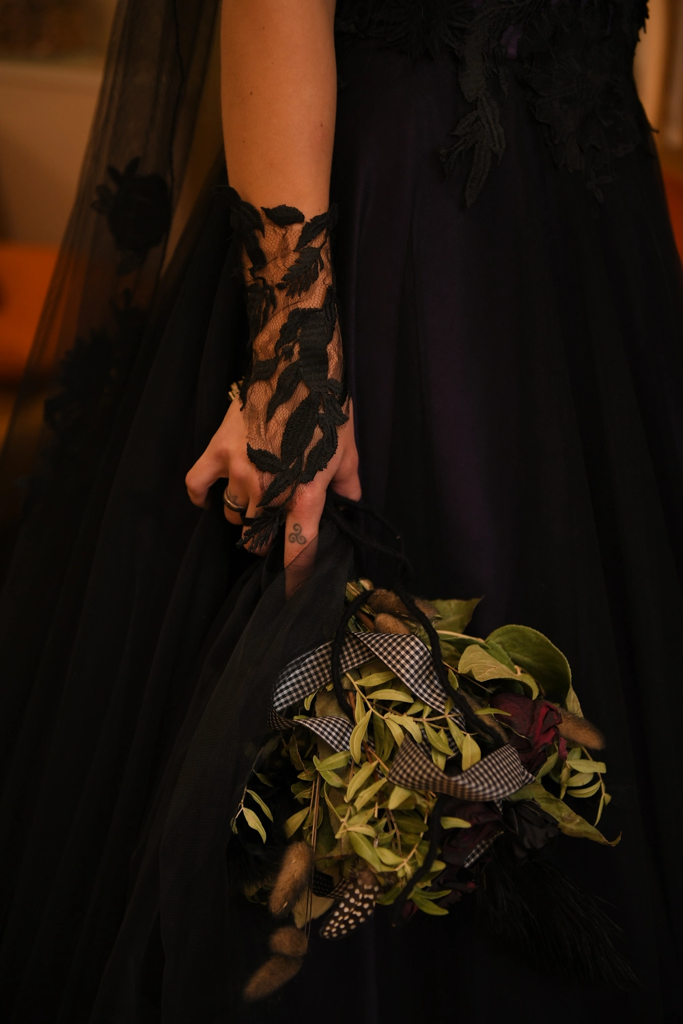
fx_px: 1594
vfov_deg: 35.6
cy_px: 512
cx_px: 342
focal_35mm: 56
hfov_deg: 24.2
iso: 1000
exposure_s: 1/250
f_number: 2.8
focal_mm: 56
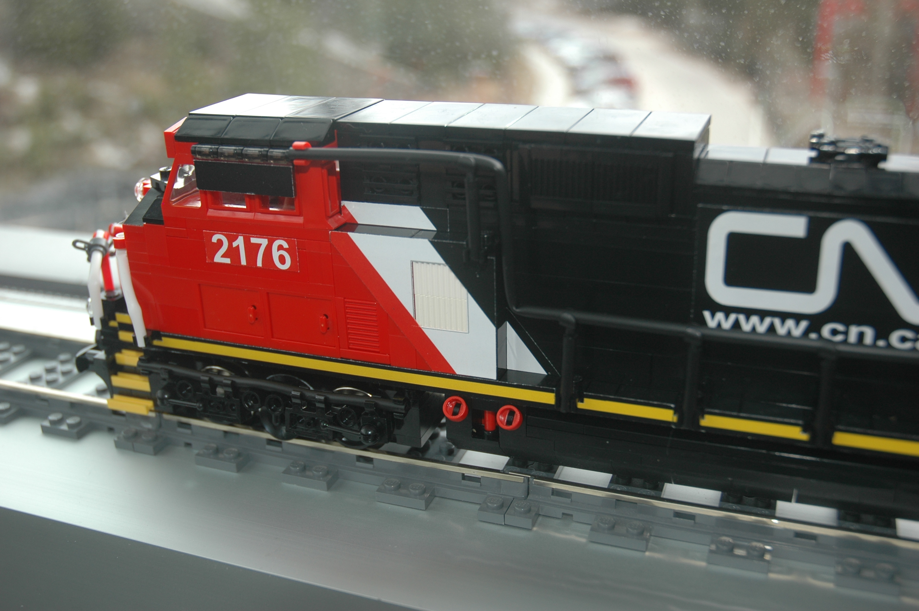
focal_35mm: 40
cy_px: 306
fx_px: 1033
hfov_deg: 48.0
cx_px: 460
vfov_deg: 33.0
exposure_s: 1/125
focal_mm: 27
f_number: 3.8
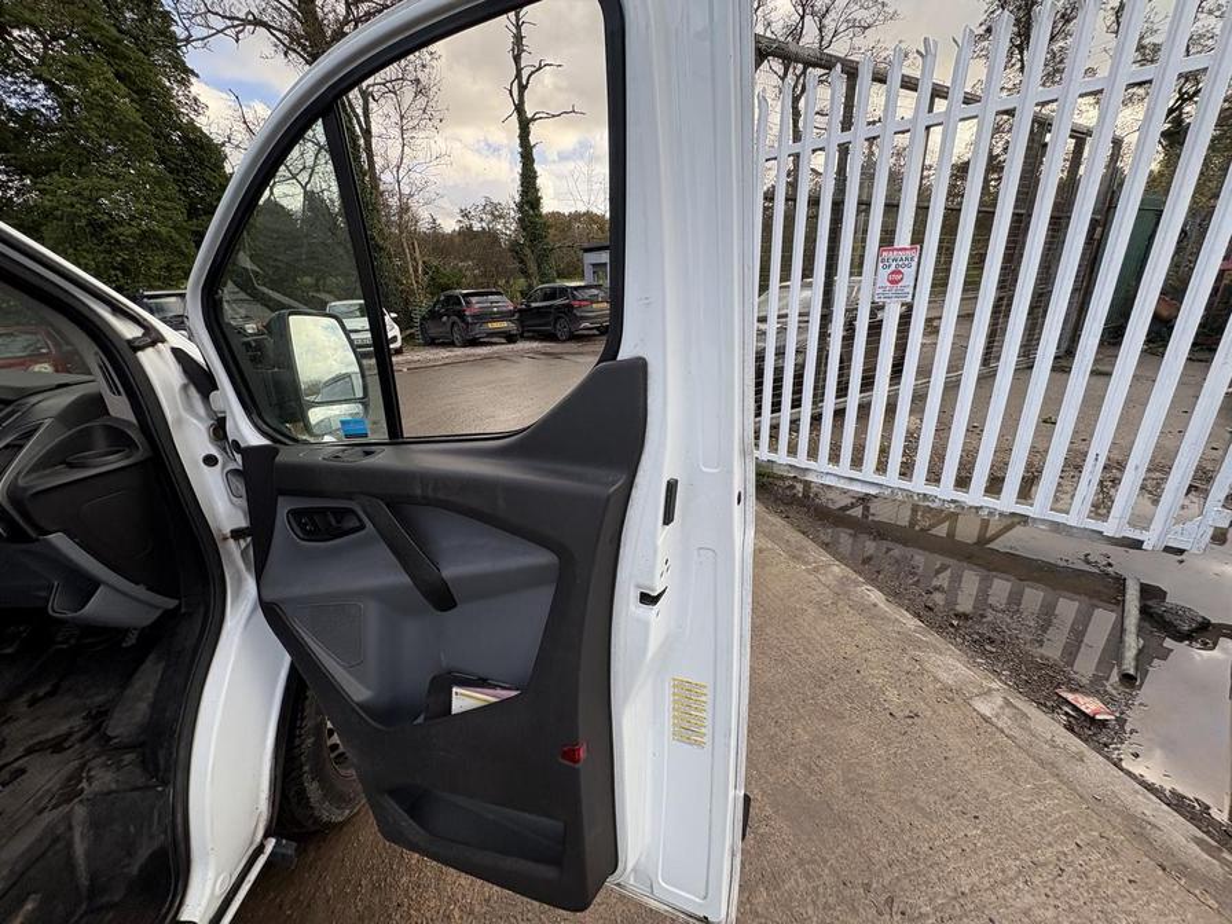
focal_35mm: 14
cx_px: 616
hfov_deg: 102.1
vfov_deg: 85.7
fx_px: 498
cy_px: 462
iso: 40
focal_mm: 2.22
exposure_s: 1/340
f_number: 2.2
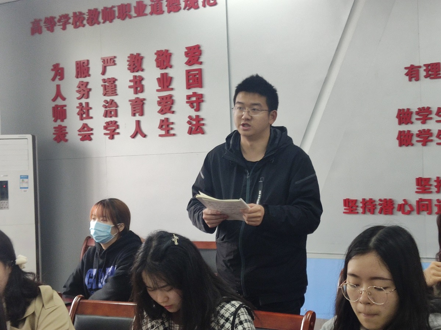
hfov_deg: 36.2
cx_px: 220
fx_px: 675
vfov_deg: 27.5
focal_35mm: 53
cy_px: 165
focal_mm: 4.75
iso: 505
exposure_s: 1/100
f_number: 1.75
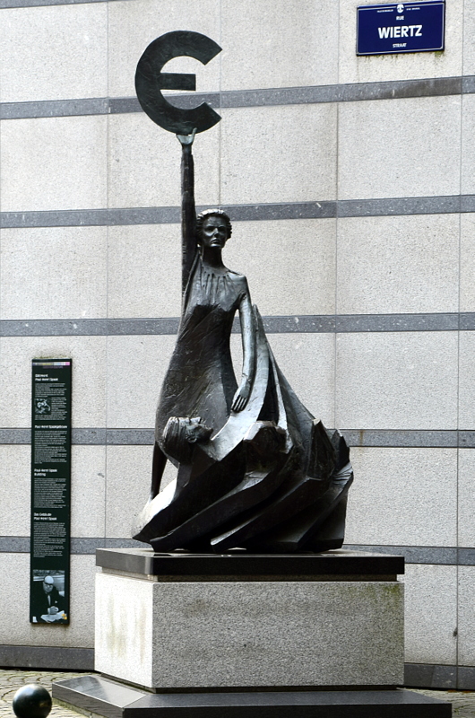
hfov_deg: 13.0
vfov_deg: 19.5
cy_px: 359
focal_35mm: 105
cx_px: 238
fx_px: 2087
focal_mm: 70
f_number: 7.1
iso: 125
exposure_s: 1/30
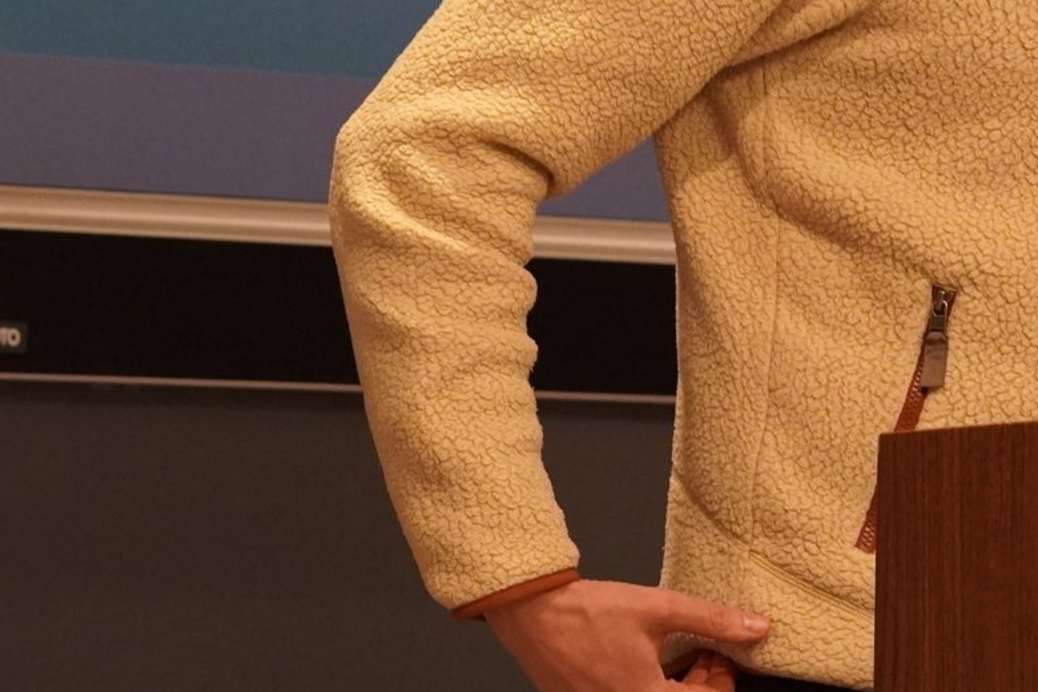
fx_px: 8311
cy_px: -138
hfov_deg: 7.1
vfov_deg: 4.8
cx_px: 834
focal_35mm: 288
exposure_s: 1/160
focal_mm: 75
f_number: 4
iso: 3200
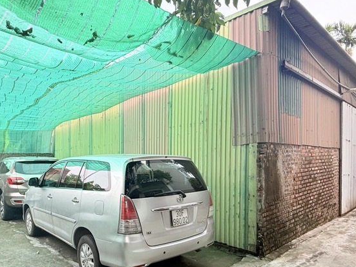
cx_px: 139
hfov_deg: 66.5
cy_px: 172
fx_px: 268
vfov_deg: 52.4
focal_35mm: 26
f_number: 2.2
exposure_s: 1/99
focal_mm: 2.22
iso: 50
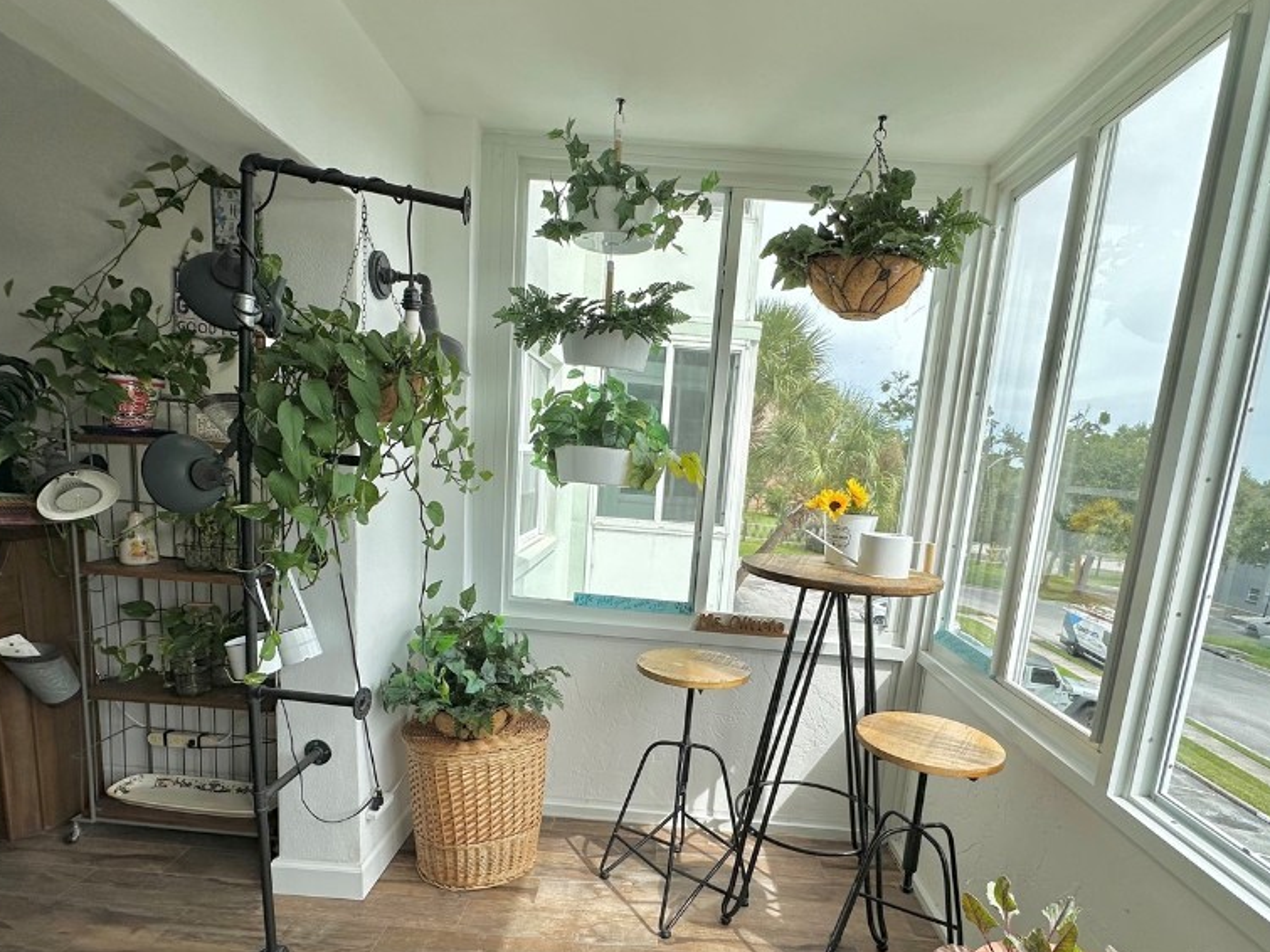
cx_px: 648
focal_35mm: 19
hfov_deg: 84.7
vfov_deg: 67.8
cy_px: 582
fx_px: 697
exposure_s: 1/670
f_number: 2.2
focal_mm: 2.22
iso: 40
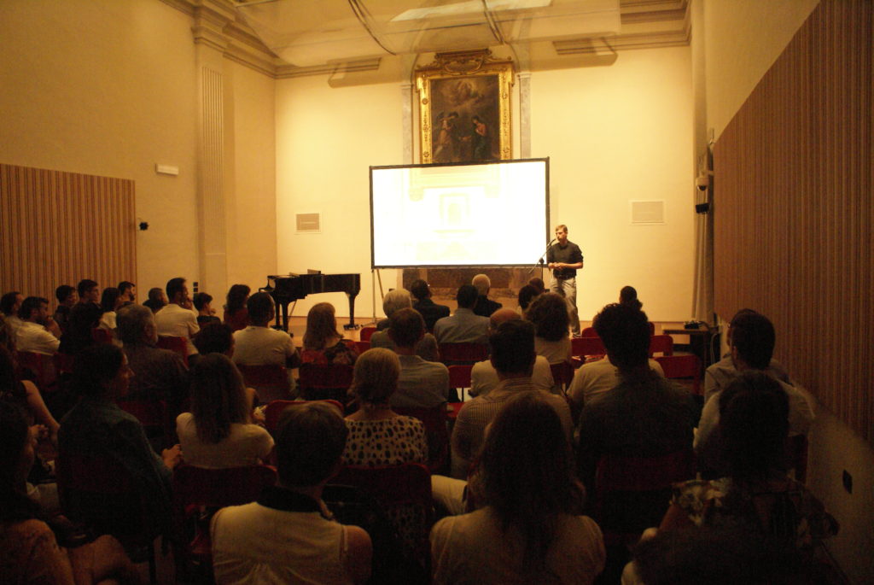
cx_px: 437
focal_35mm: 27
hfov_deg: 67.3
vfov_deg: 48.0
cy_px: 292
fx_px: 656
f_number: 4
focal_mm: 18
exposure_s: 1/60
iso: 1600
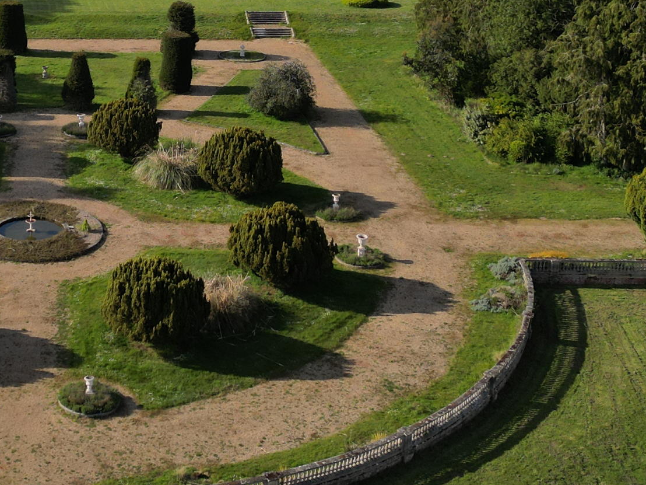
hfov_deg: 28.4
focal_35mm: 65
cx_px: 40
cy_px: 37
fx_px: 1213
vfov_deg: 22.0
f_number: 1.7
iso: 100
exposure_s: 1/3200
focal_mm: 6.72
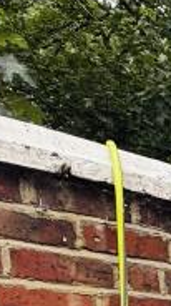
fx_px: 688
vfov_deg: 21.3
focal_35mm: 85
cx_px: 589
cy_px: 454
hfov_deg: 9.3
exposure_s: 1/265
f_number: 2.2
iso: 50
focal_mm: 2.22
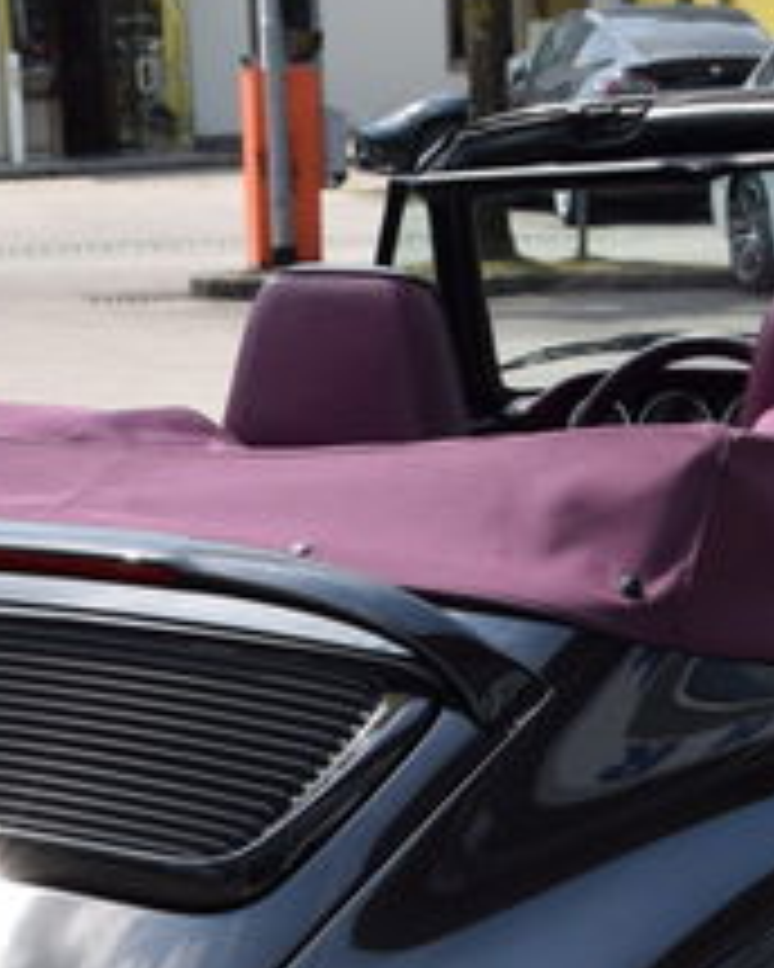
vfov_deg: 14.4
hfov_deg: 11.8
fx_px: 3751
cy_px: 982
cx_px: 369
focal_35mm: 131
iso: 200
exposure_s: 1/400
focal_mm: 26
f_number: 10
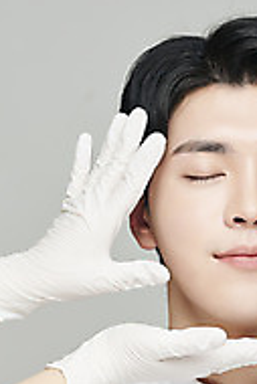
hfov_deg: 3.3
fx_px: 4500
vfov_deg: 4.9
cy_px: 200
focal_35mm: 421
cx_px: 169
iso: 64
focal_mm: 200
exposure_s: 1/125
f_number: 8
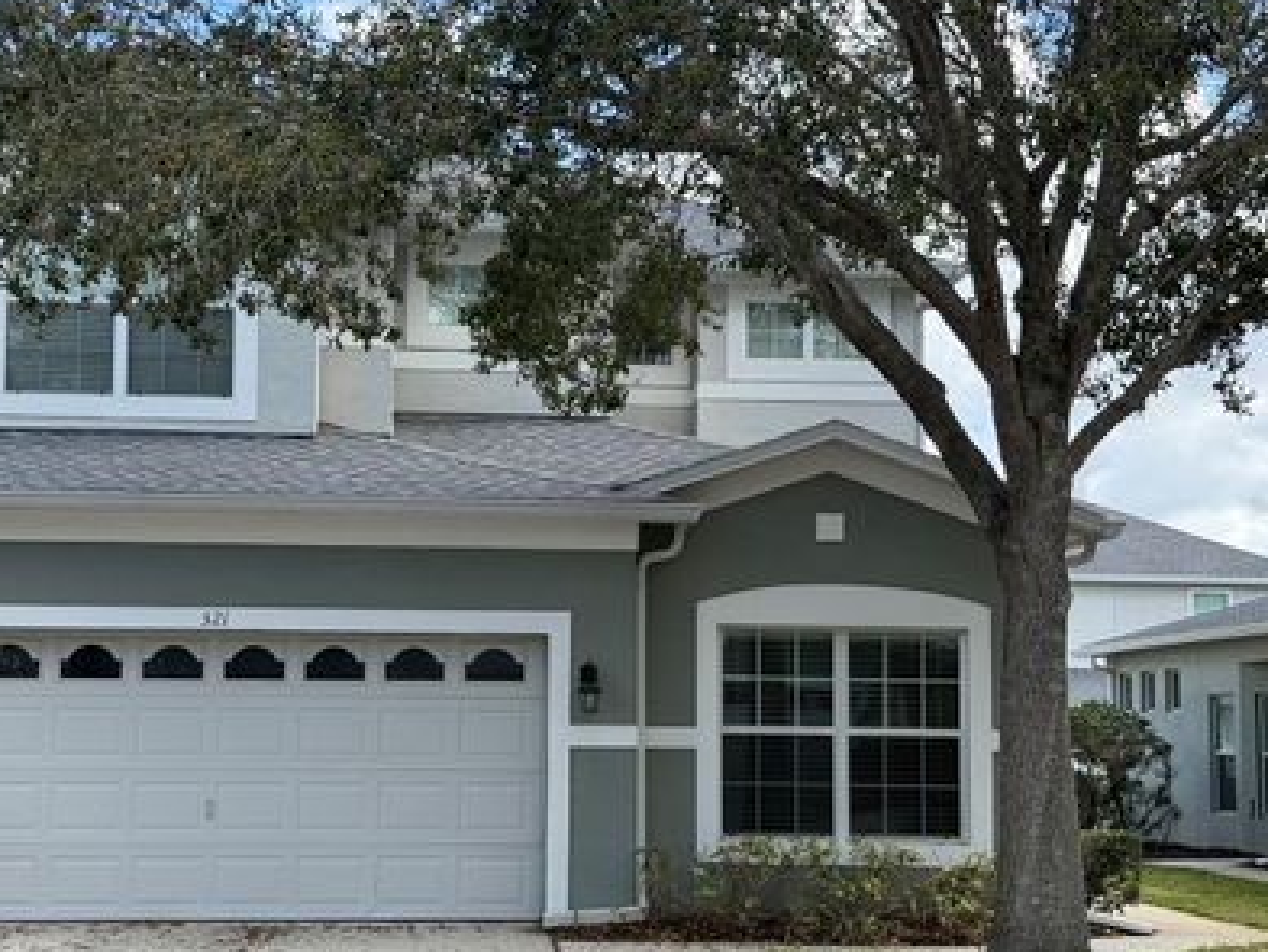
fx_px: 2235
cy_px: 505
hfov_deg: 31.6
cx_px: 539
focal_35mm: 61
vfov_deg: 24.0
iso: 100
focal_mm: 6.76
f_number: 1.78
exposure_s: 1/1484
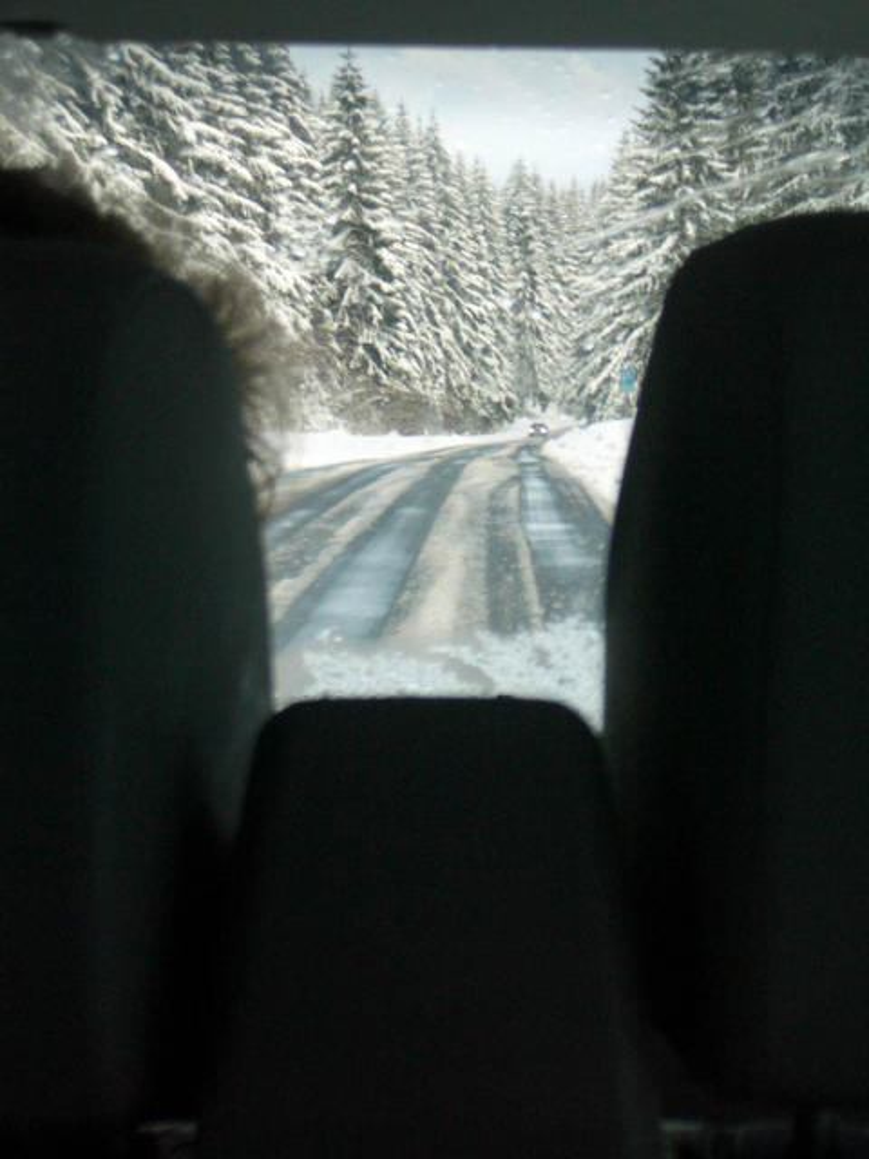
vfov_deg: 18.7
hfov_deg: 14.1
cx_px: 434
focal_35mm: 105
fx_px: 3515
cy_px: 580
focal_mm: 17.4
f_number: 4.8
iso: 100
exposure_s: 1/50
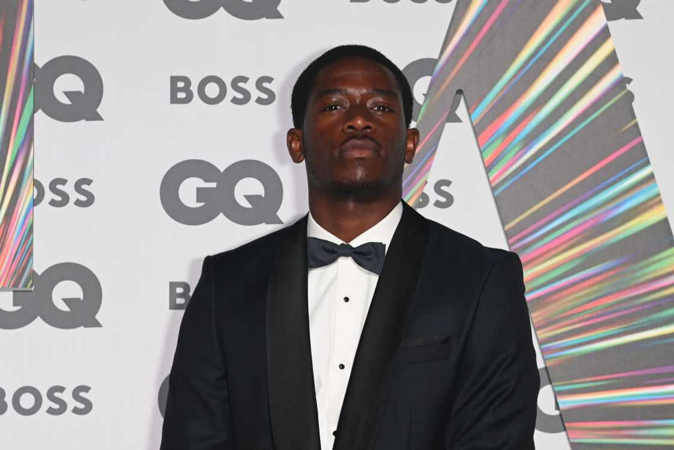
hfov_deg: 20.4
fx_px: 1872
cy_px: 225
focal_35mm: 100
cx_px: 337
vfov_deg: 13.7
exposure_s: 1/160
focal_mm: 100
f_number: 7.1
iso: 2000
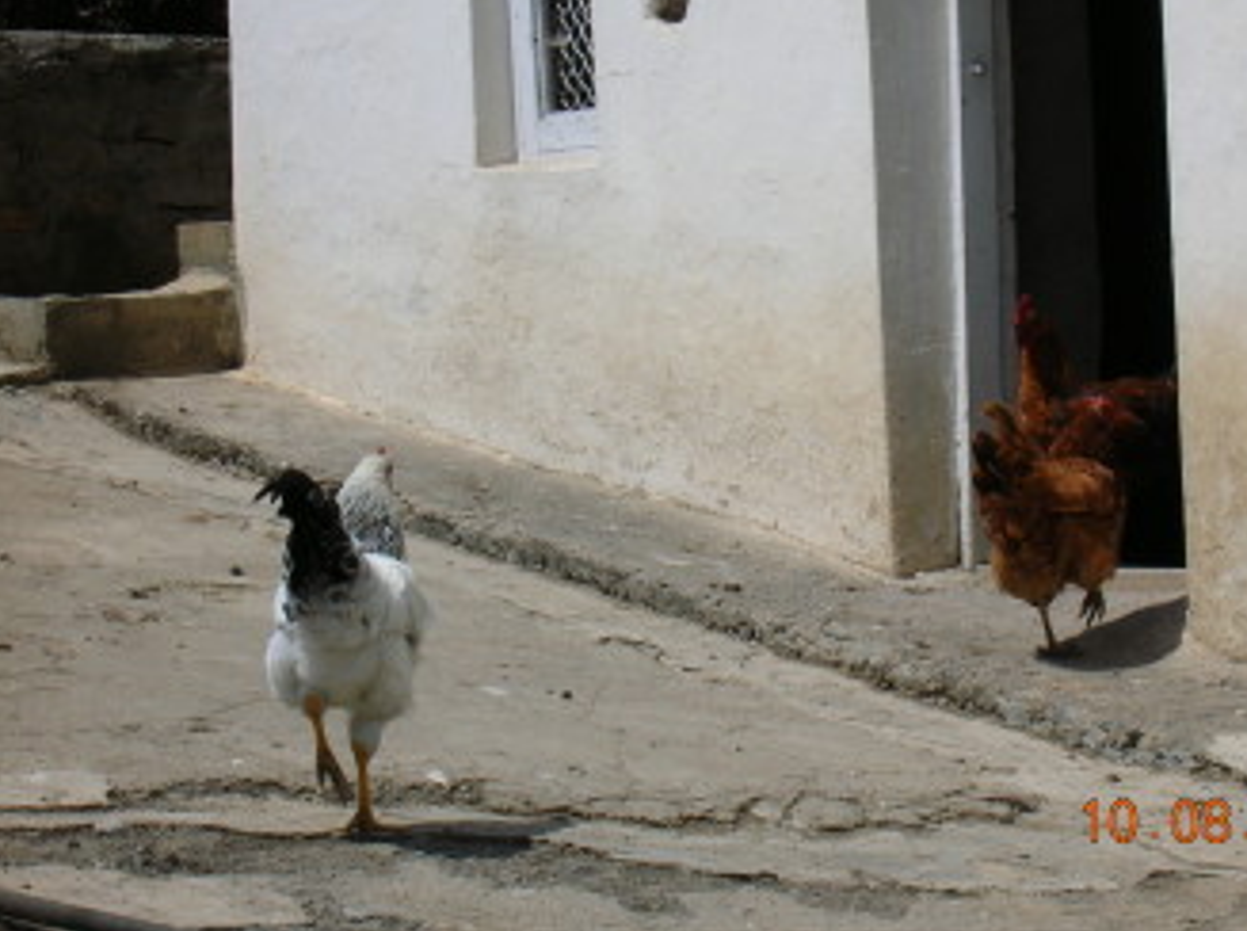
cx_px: 833
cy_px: 319
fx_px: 4998
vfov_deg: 10.6
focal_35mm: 139
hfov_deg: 14.2
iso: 50
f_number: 8.2
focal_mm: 17.1
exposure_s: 1/300
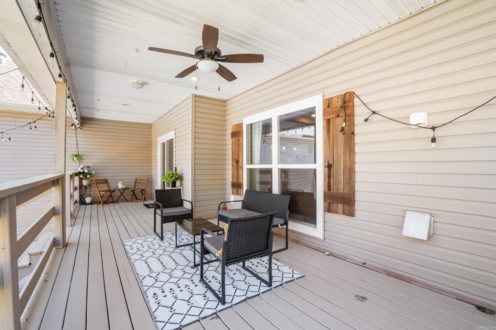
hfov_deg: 100.4
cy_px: 165
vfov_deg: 77.3
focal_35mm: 15
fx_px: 207
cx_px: 248
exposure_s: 1/10
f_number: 9
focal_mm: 10
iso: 200
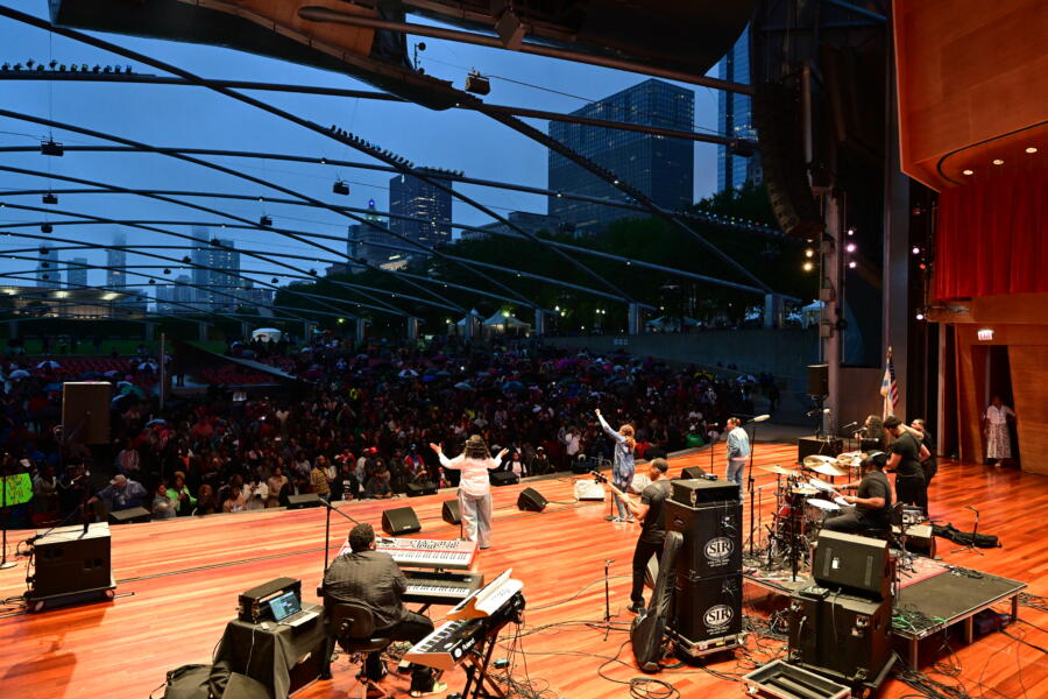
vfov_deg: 53.1
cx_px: 524
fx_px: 699
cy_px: 350
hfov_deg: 73.7
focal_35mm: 24
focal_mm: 24
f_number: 4
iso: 2500
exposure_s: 1/200
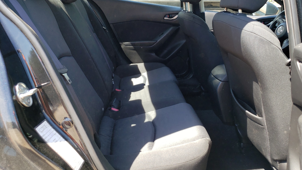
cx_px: 153
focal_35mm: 29
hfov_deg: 66.1
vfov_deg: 39.8
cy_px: 60
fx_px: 232
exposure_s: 1/233
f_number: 1.5
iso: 50
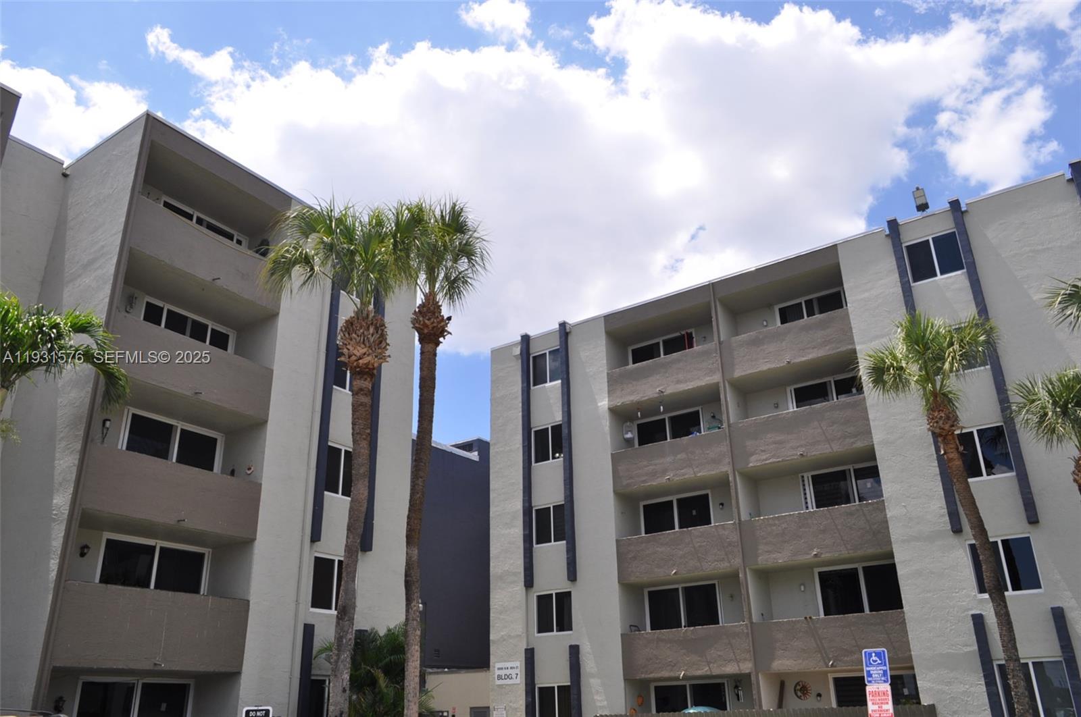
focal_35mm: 27
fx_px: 810
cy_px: 358
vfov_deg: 47.8
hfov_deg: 67.5
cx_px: 540
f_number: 9
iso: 200
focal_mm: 18
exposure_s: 1/320
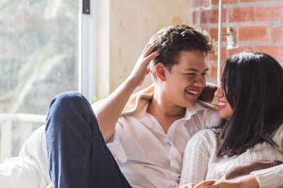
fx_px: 943
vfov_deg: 11.4
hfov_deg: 17.1
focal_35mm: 120
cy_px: 122
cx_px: 178
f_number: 2.8
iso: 100
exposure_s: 1/500
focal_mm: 50
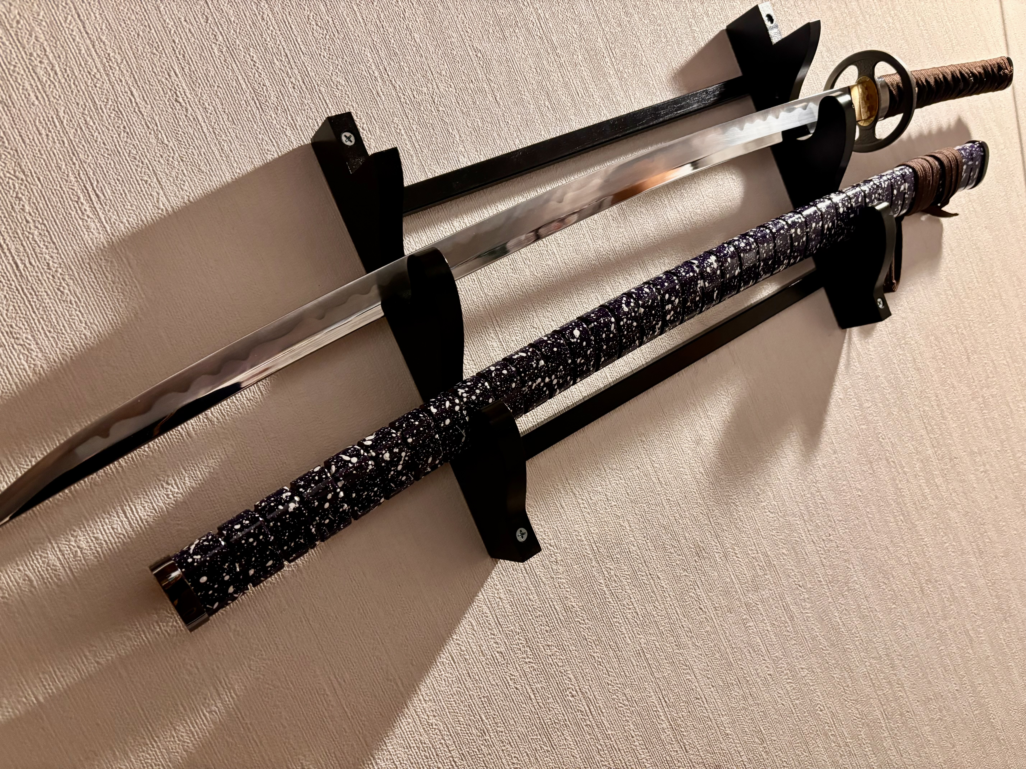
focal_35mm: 26
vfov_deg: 53.1
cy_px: 384
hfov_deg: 67.3
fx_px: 771
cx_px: 513
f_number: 1.6
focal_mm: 5.96
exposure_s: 1/50
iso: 500
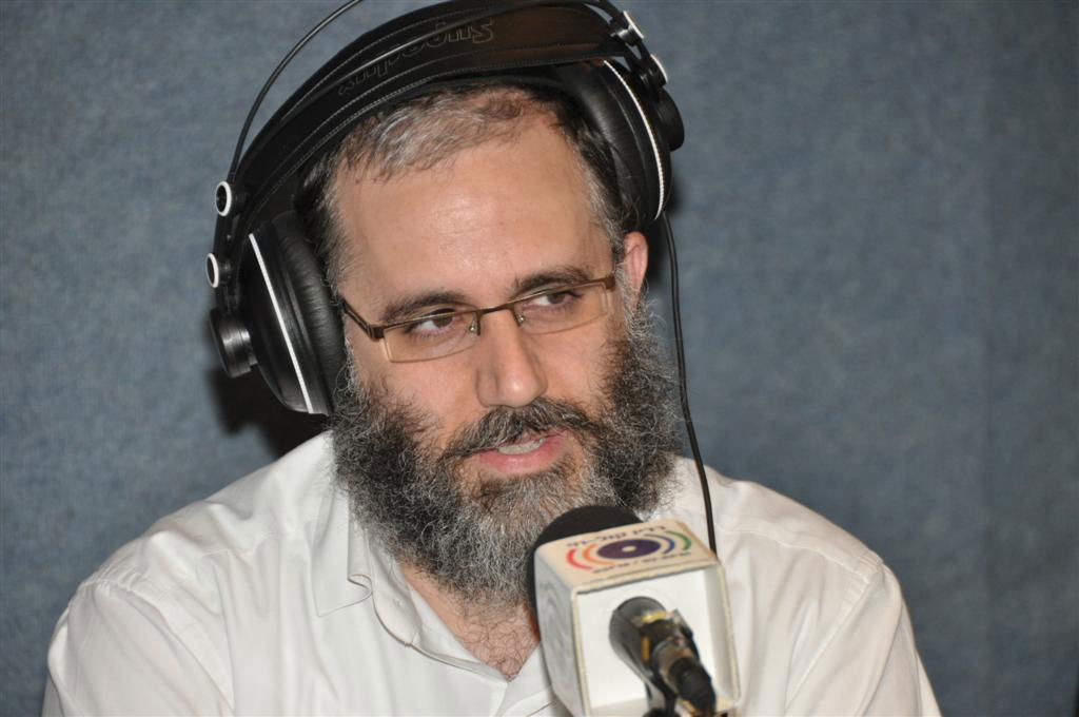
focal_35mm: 300
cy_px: 358
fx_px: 8980
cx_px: 540
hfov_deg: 6.9
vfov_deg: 4.6
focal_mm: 200
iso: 800
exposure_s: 1/60
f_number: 5.6
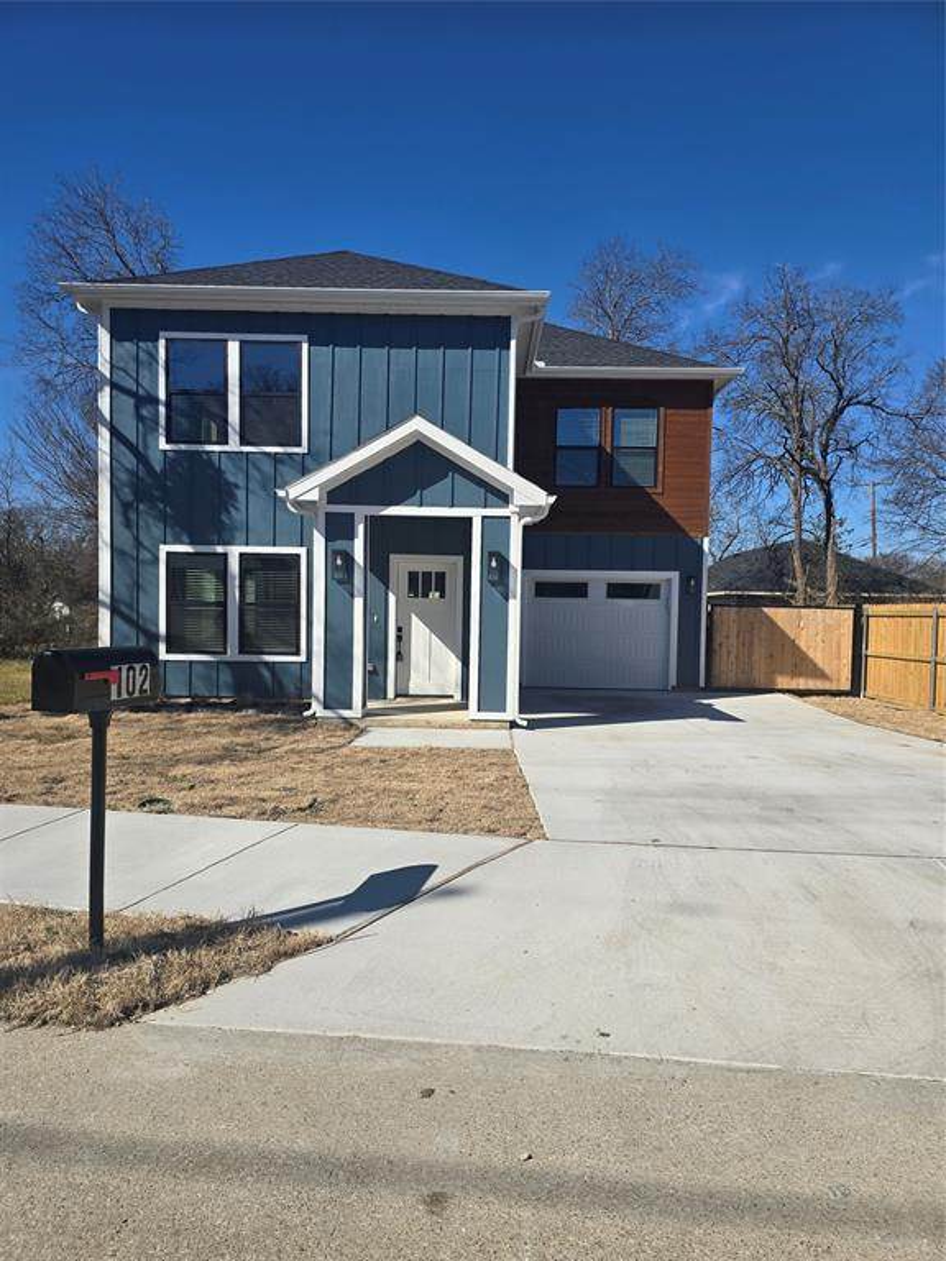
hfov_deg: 58.9
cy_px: 630
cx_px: 473
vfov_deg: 73.9
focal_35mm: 23
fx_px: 838
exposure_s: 1/1163
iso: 12
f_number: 1.7
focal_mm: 6.3
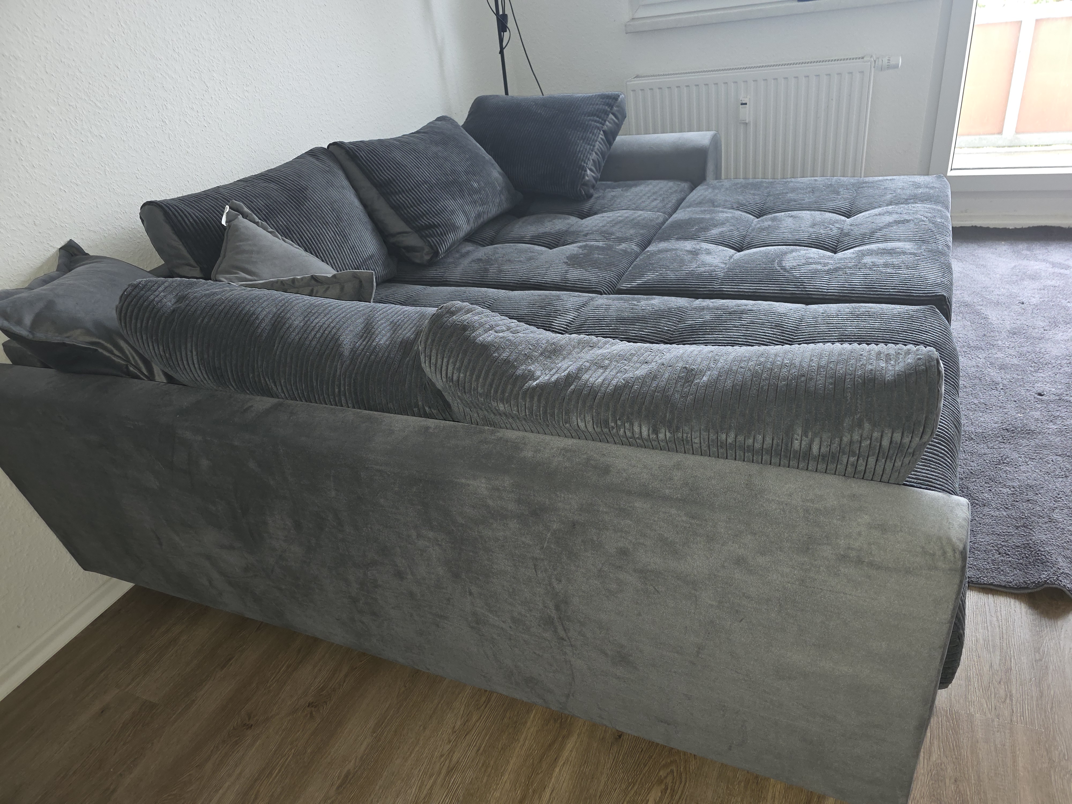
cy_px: 402
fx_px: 712
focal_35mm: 23
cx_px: 536
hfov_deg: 73.9
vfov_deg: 58.9
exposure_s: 1/25
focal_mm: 6.3
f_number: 1.7
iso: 160
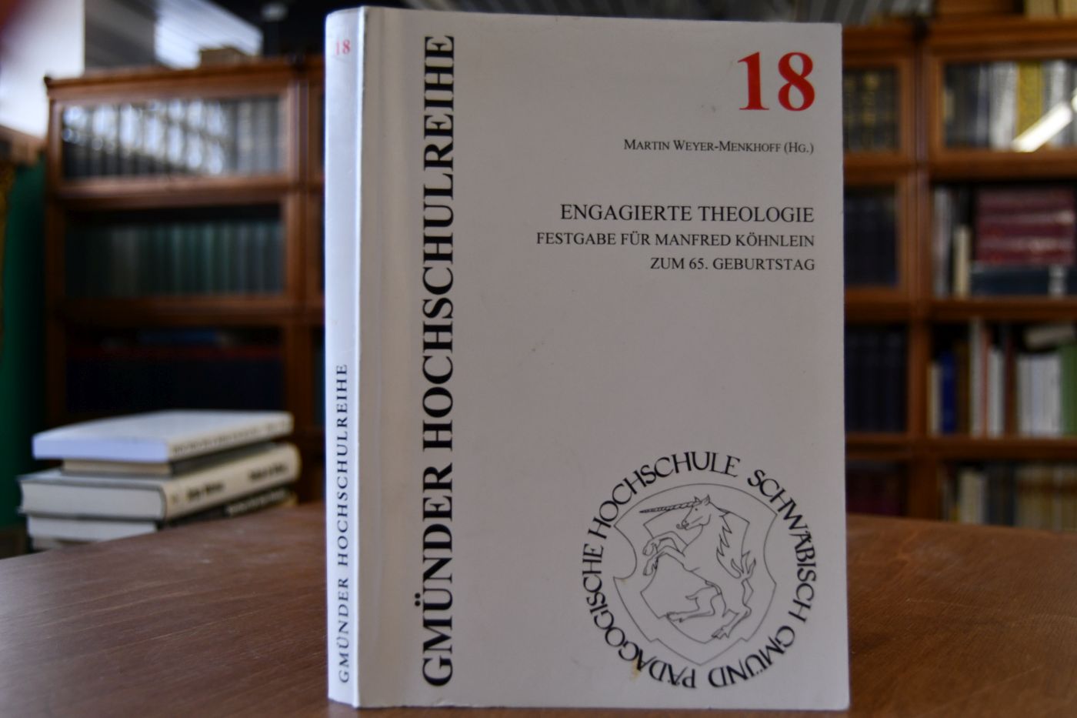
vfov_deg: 38.9
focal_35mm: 34
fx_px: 1017
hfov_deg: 55.8
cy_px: 359
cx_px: 538
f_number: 3.8
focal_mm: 23
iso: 800
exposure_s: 1/200
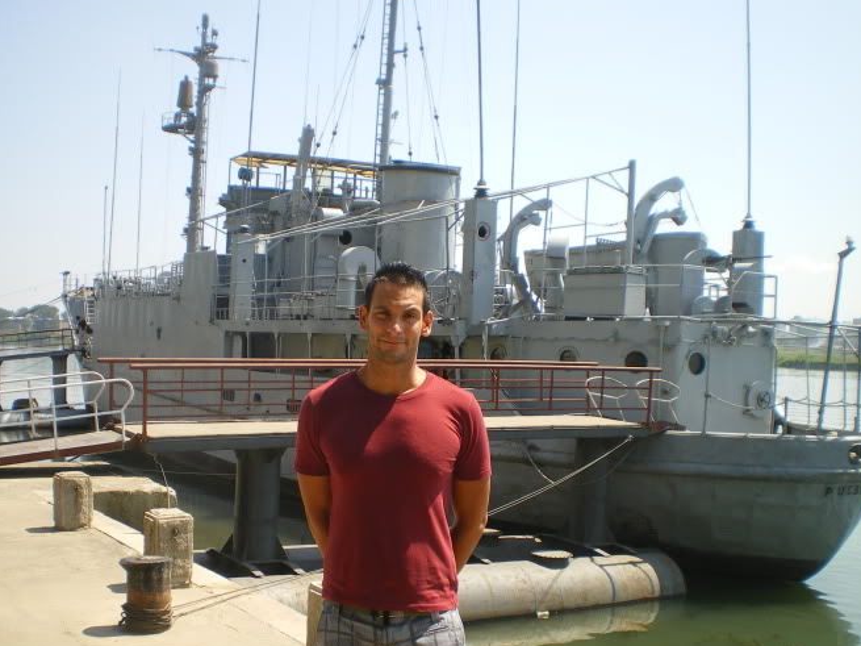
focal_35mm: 44
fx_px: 1094
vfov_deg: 32.8
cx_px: 375
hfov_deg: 42.9
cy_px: 384
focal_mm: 6.3
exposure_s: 1/250
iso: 50
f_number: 4.6
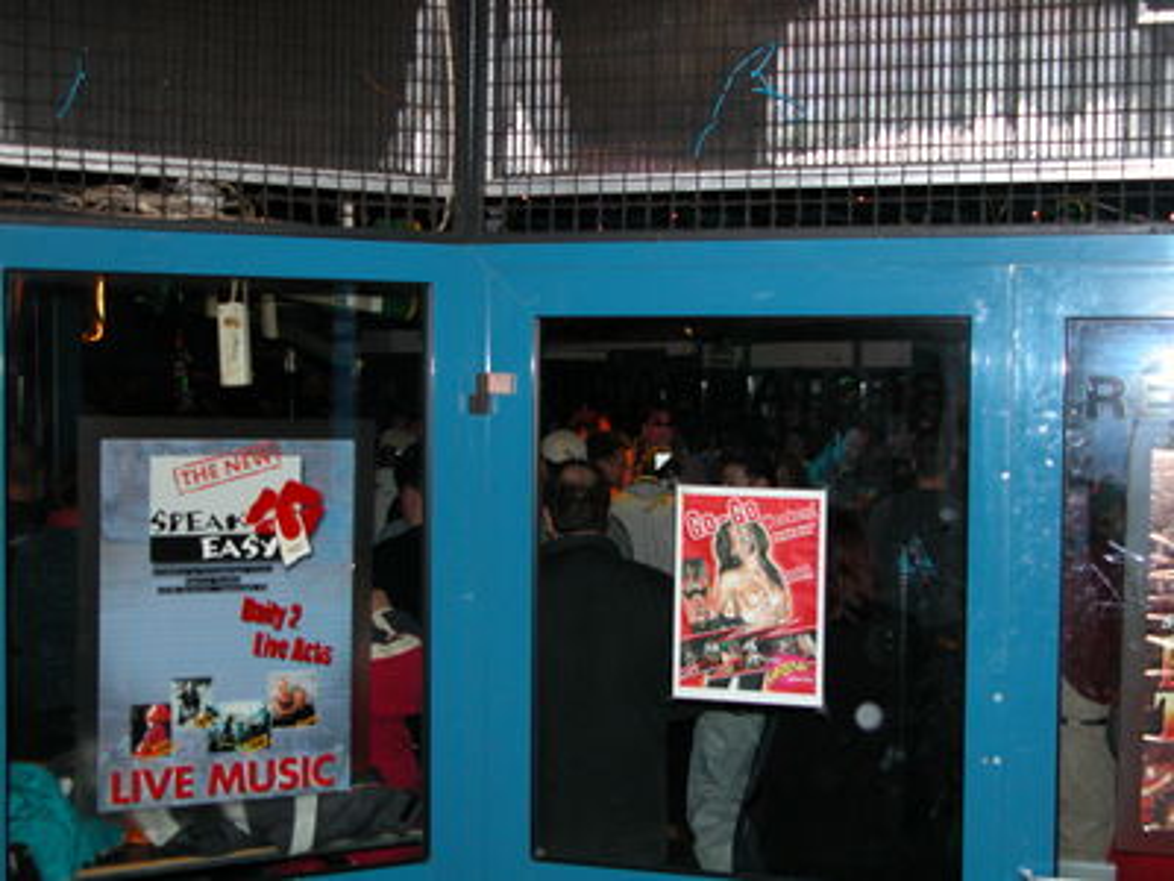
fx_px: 1797
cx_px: 587
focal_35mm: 53
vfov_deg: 27.5
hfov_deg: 36.2
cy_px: 440
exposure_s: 1/60
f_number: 3.1
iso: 200
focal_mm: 13.7
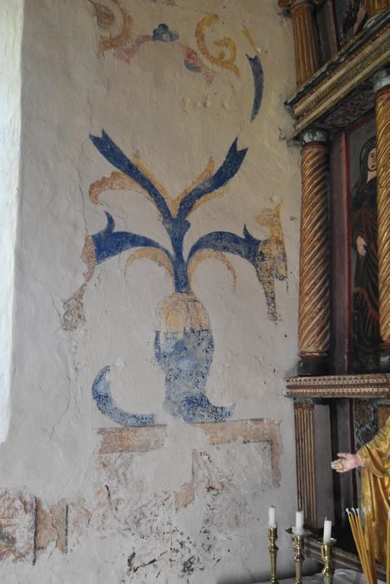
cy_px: 292
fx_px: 512
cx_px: 195
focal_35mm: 32
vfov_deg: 59.5
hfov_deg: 41.7
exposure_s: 1/60
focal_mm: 21
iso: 4000
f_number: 4.5
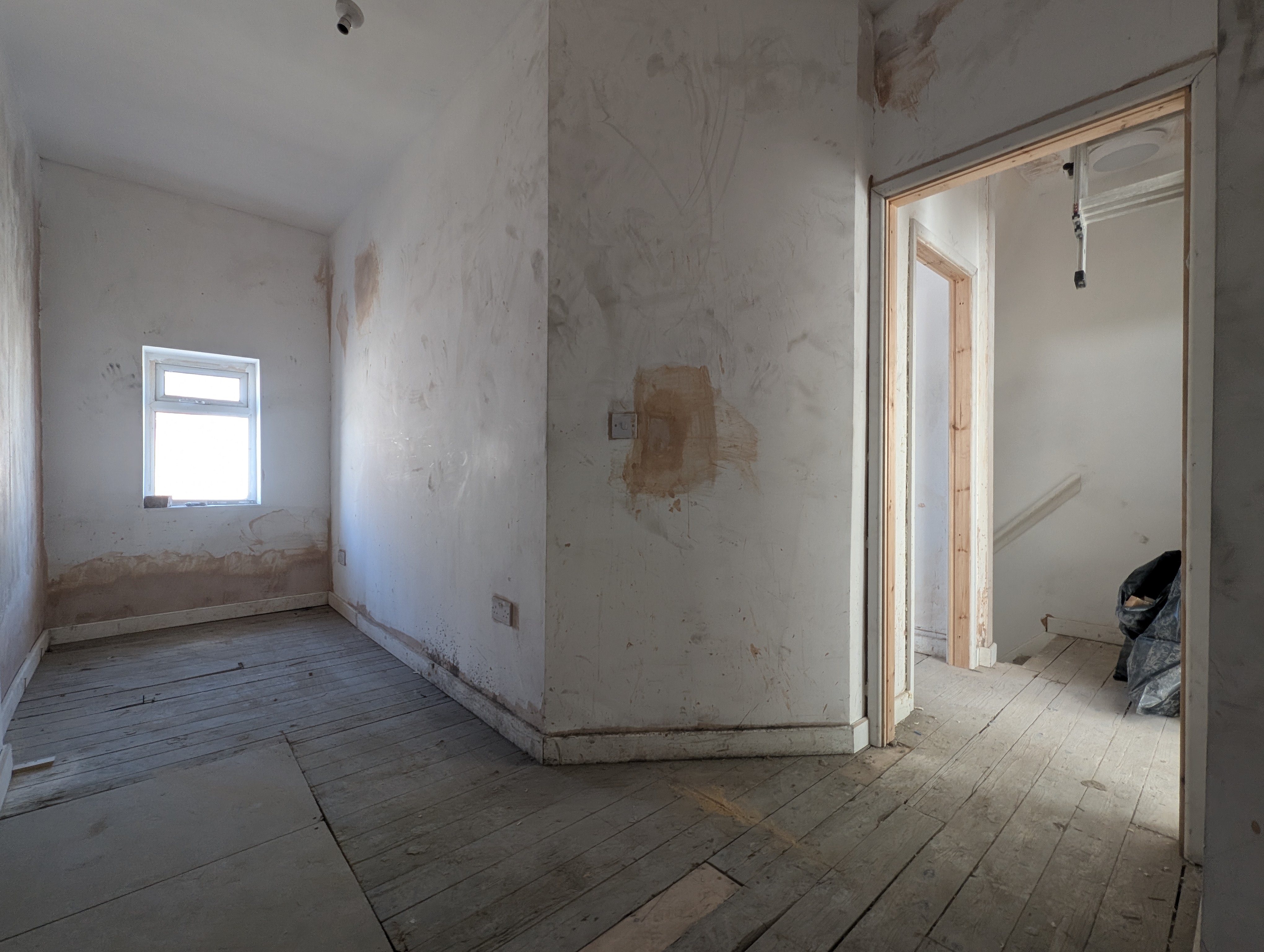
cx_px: 632
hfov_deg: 106.1
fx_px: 475
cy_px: 476
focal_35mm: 13
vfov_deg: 90.1
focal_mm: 1.95
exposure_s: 1/35.1
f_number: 2.2
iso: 56
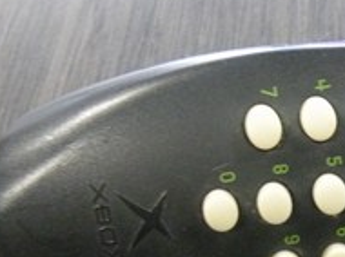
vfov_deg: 16.0
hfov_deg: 20.5
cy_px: 233
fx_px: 906
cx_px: 387
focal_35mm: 91
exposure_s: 1/24.3
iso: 400
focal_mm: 4.7
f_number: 2.8
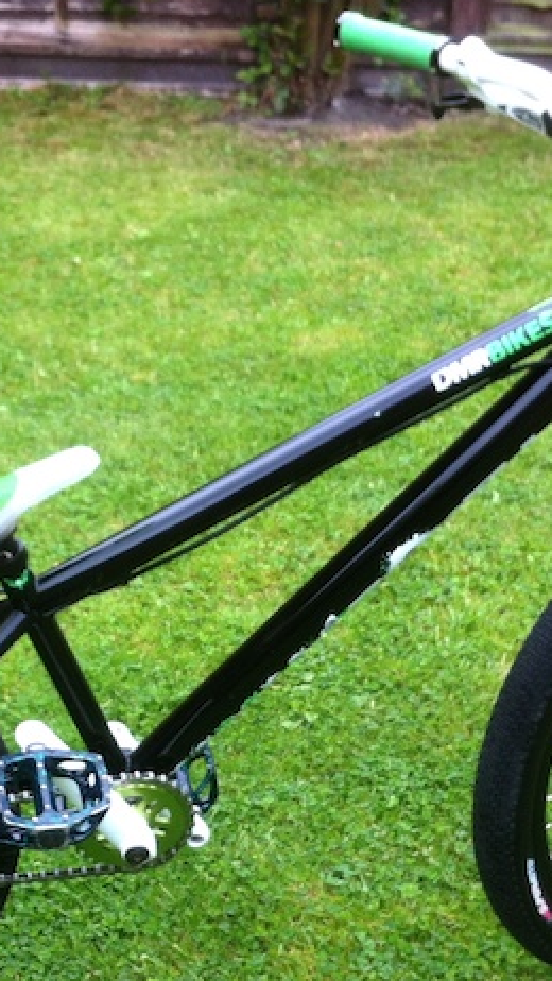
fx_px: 1717
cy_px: 603
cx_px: 206
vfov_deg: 31.8
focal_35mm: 66
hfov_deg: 18.2
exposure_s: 1/172
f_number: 2.8
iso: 80
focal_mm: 3.85
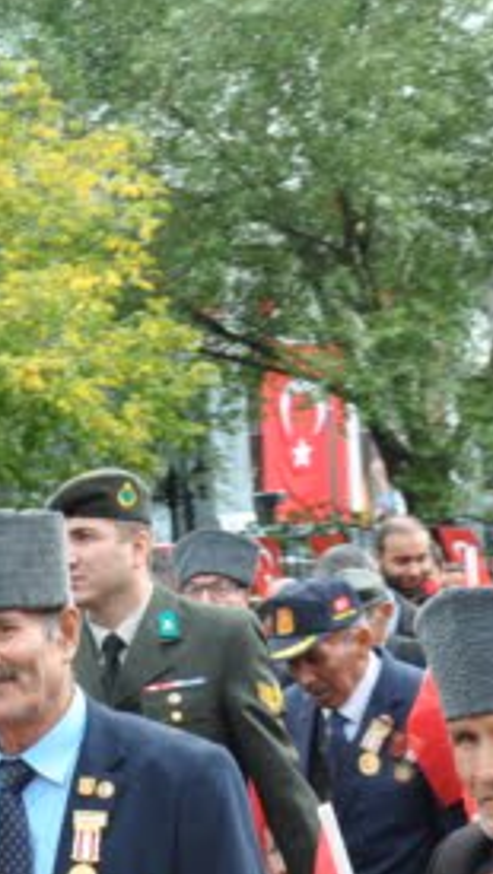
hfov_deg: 11.4
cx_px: -253
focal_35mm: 102
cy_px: 720
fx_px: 2367
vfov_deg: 20.7
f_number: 9
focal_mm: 24
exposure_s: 1/80
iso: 200
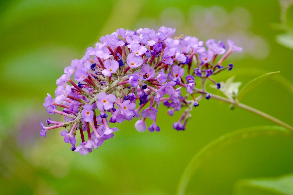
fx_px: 2425
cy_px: 99
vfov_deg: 4.6
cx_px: 146
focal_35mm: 298
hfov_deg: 6.9
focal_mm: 143
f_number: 5.6
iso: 250
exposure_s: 1/320
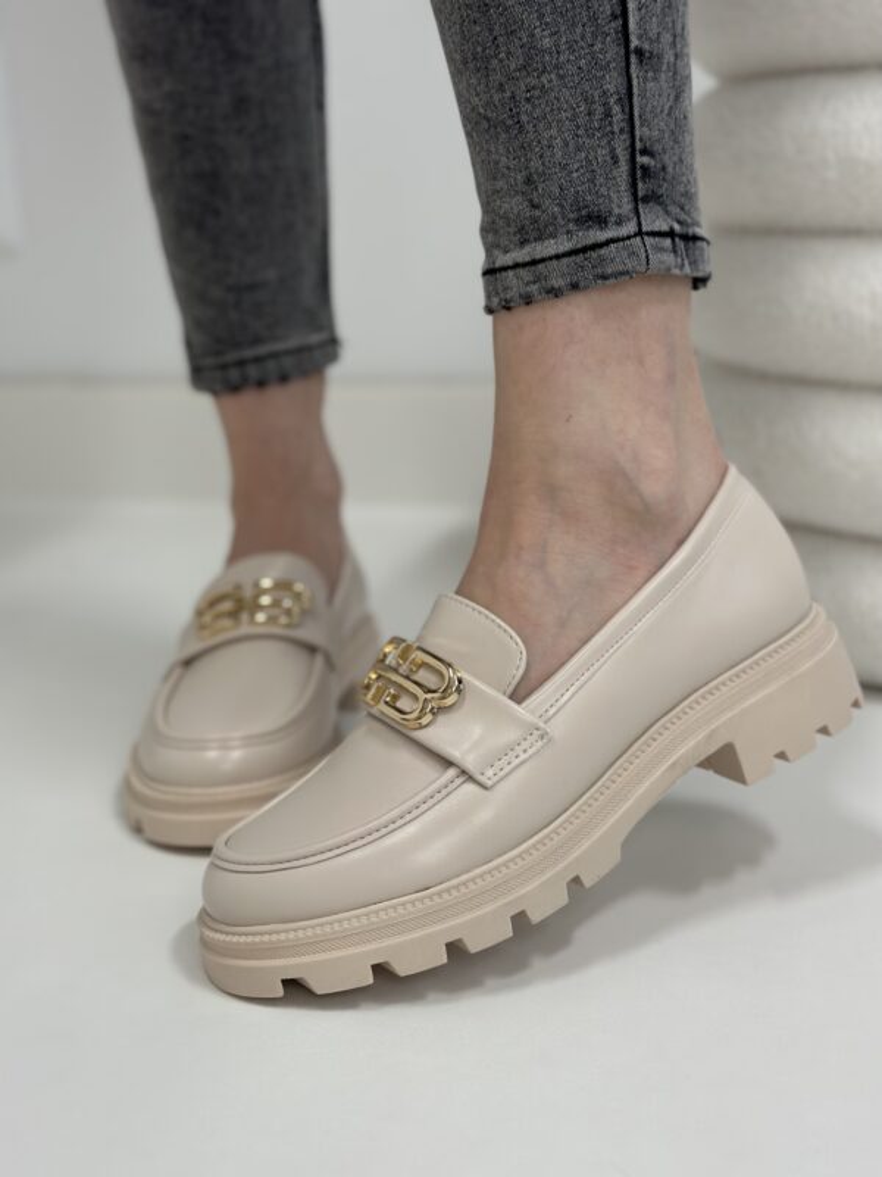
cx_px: 441
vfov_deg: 39.7
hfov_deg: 30.3
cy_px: 588
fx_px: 1631
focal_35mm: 48
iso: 100
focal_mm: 6.86
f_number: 1.78
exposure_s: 1/100
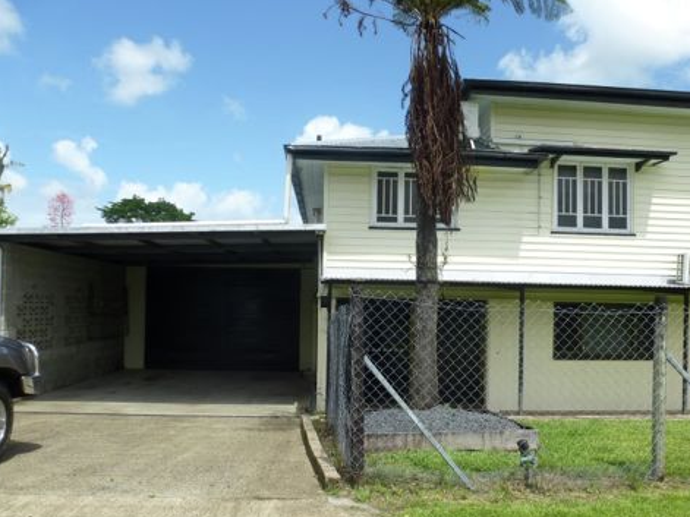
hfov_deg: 63.4
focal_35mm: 28
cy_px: 299
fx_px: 558
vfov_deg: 49.5
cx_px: 366
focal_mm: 4.3
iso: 100
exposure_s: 1/640
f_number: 4
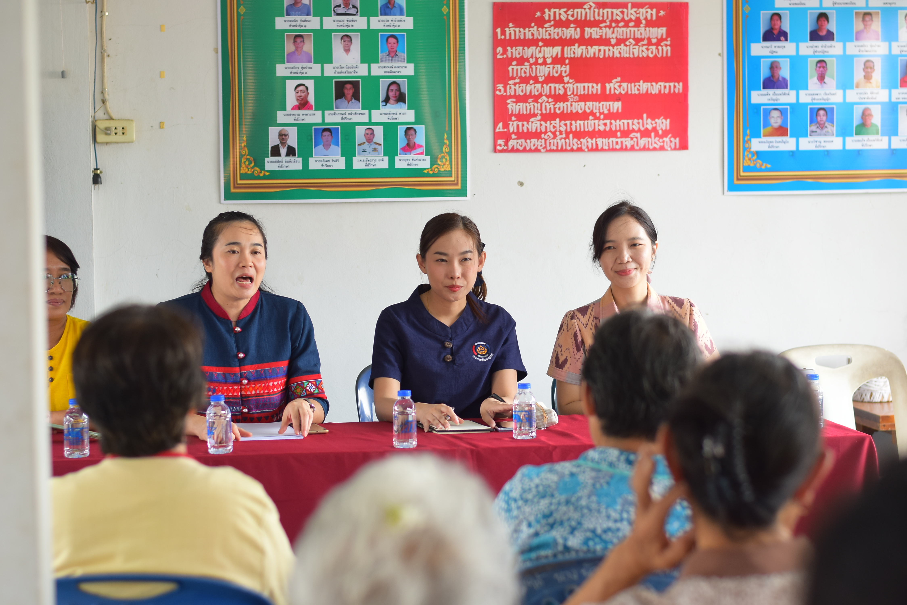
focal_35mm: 75
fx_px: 1890
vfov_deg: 18.2
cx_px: 454
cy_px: 302
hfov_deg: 27.0
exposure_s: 1/200
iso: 400
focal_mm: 50
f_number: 2.8
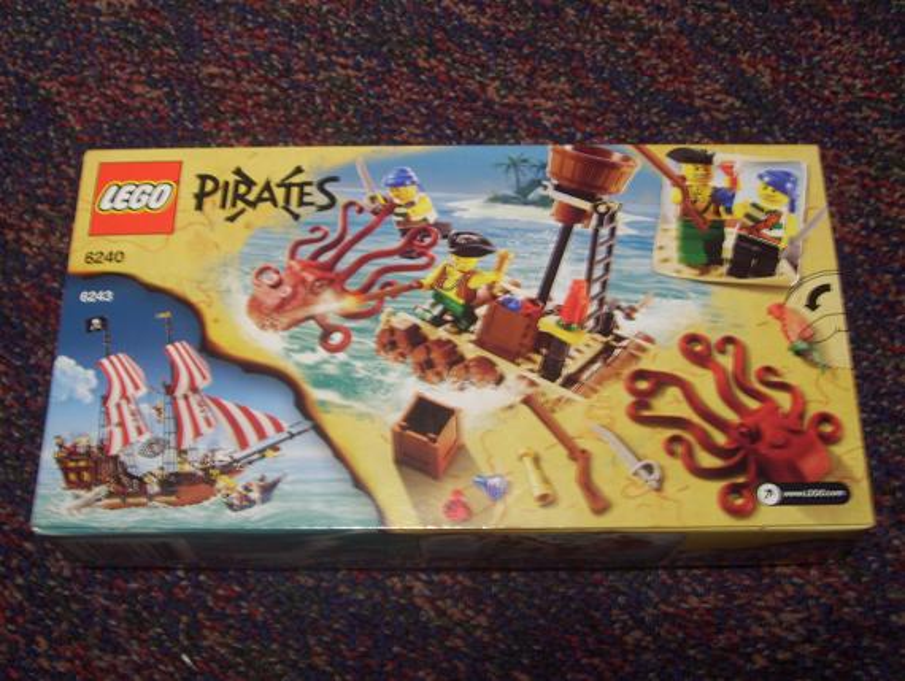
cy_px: 340
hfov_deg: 42.0
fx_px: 1178
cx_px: 452
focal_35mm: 45
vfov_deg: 32.3
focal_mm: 7.6
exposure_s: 1/8
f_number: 3
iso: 160
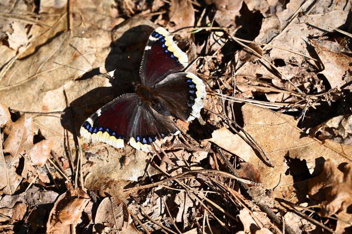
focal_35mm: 70
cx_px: 176
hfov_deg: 28.9
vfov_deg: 19.4
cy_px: 117
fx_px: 684
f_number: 6.3
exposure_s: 1/320
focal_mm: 70
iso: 100
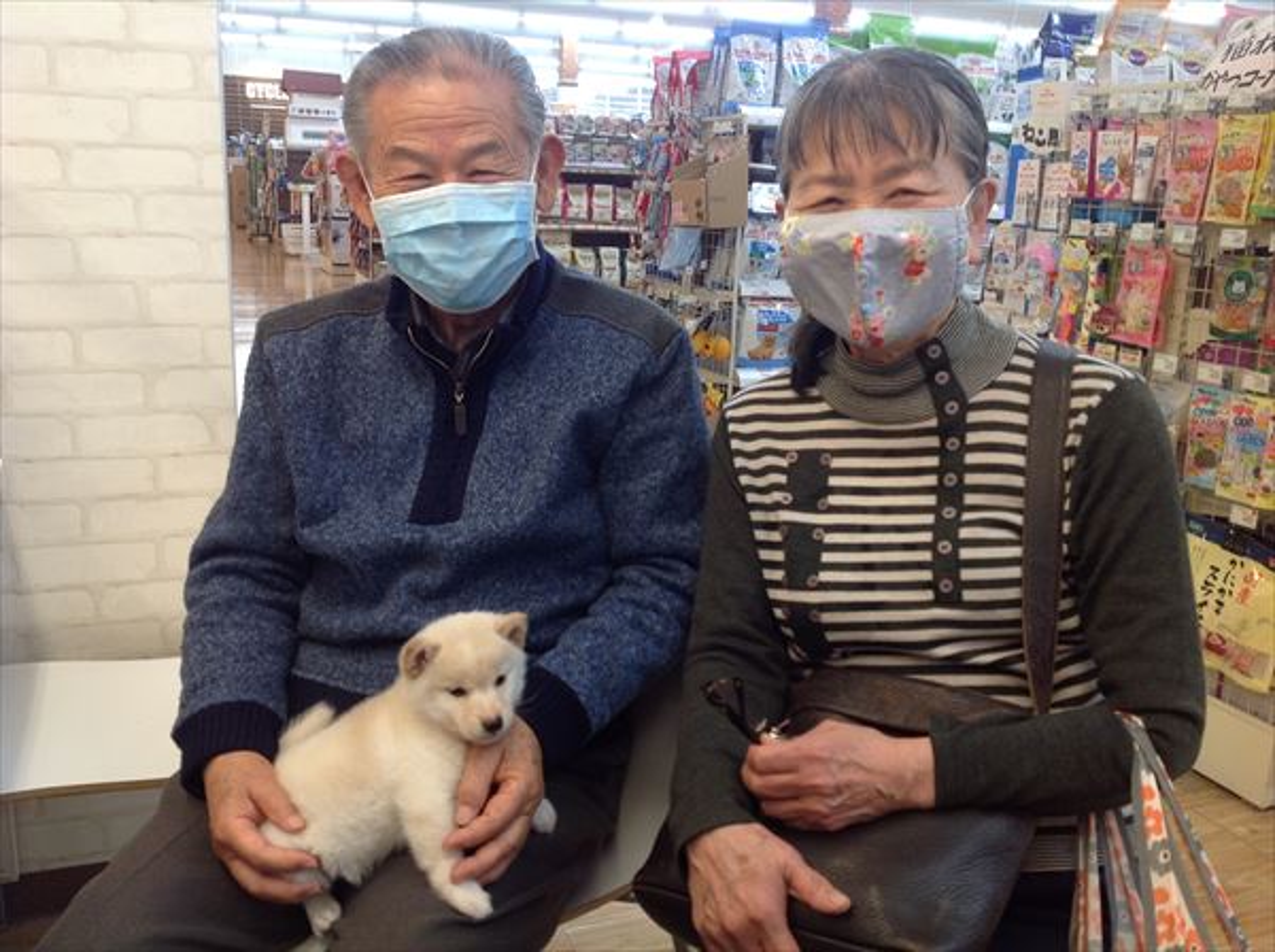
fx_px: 1287
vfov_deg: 40.6
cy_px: 476
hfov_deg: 52.7
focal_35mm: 35
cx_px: 638
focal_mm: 4.28
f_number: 2.4
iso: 50
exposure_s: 1/24
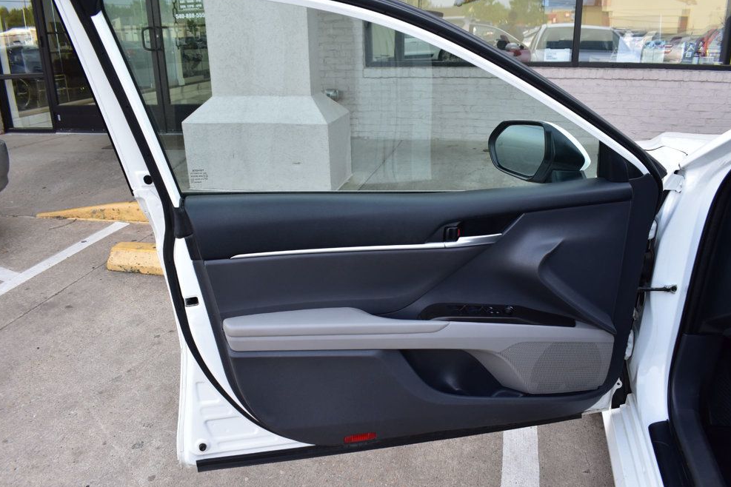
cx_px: 374
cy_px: 246
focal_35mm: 28
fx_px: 569
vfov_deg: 46.4
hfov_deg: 65.5
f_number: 8
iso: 400
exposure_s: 1/50
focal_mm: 18
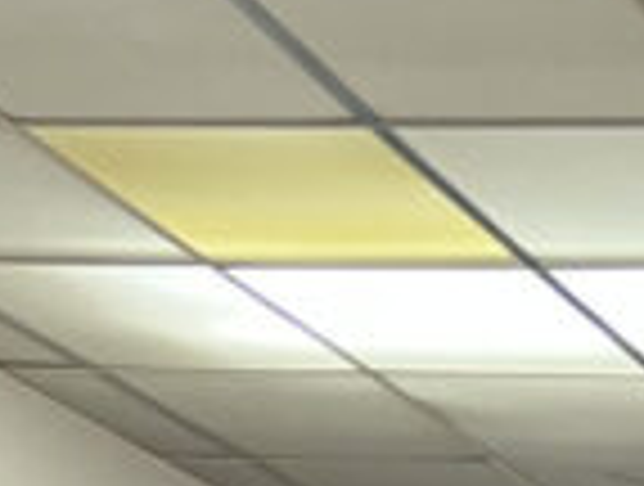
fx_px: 3245
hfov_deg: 9.9
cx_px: 1563
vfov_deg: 7.4
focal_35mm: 174
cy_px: 1552
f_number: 1.5
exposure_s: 1/60
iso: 200
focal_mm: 5.7
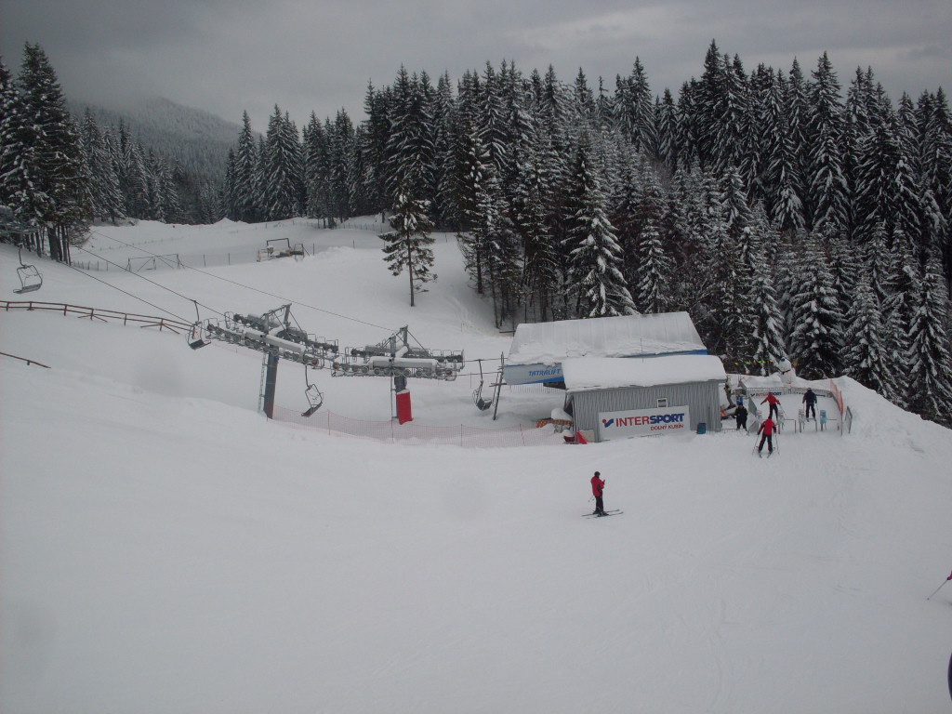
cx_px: 476
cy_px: 357
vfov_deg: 37.7
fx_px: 1045
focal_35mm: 38
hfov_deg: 49.0
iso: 80
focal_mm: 6.3
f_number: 8.4
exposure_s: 1/180
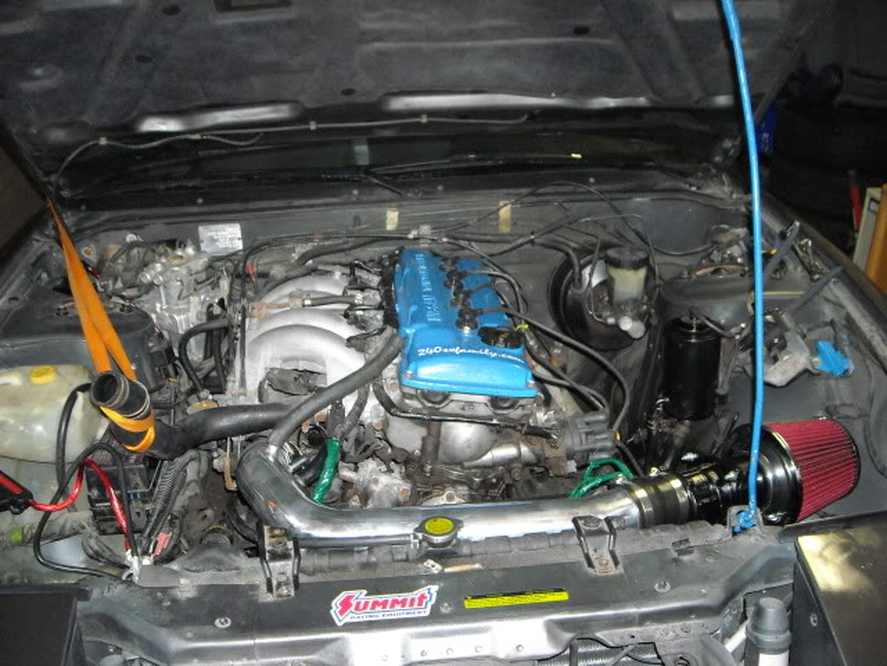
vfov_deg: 40.7
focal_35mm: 35
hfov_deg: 52.6
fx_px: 897
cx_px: 444
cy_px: 333
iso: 400
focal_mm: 5.7
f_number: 2.8
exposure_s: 1/60
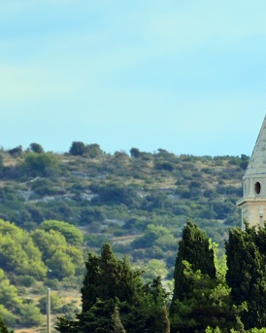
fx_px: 12093
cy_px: 243
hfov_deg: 1.3
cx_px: 322
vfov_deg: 1.6
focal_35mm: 1230
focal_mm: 300
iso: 640
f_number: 5.6
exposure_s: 1/1600
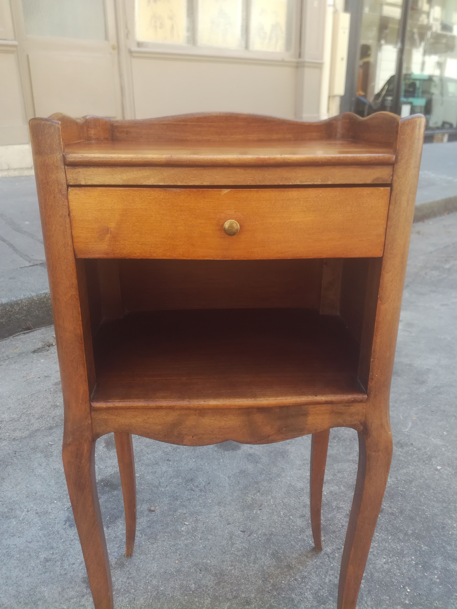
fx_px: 475
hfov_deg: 51.4
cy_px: 304
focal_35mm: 27
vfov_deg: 65.3
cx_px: 228
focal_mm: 3.79
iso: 64
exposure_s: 1/100
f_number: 2
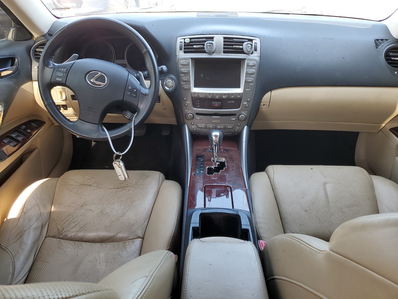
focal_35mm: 26
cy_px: 150
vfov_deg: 53.1
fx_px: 299
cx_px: 199
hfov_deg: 67.3
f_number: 1.5
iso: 62
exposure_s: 1/120
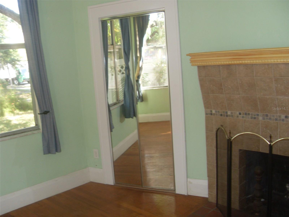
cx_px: 144
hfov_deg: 50.1
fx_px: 309
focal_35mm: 37
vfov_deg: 38.7
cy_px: 108
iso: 100
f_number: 2.8
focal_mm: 6.3
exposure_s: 1/45
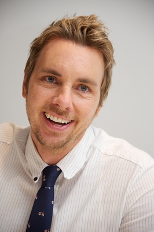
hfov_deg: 9.1
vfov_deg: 13.7
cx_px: 77
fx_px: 964
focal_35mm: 150
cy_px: 116
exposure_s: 1/80
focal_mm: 150
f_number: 5.6
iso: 500
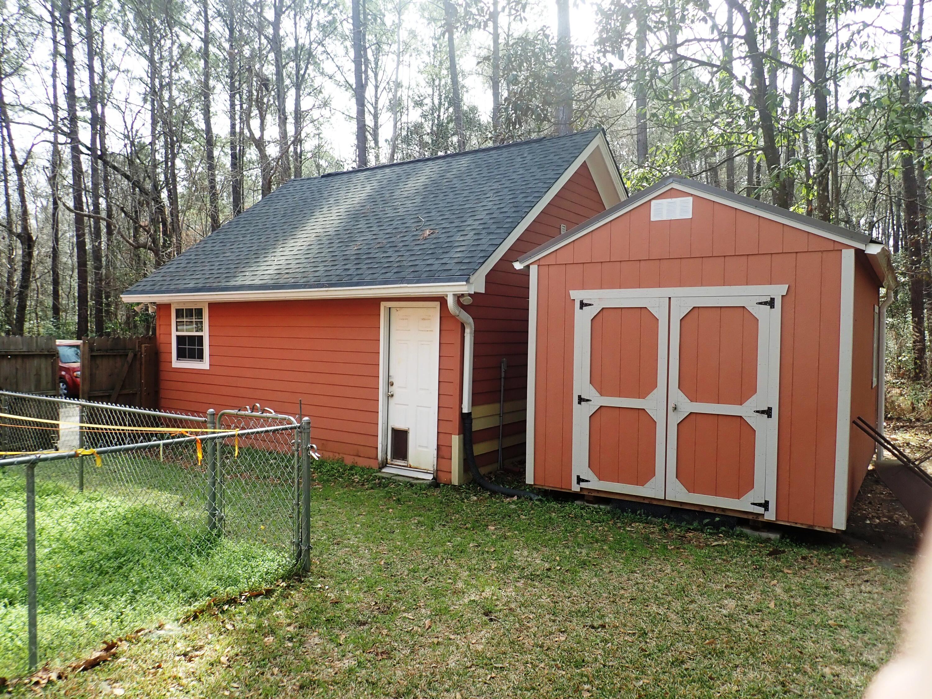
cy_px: 350
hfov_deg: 69.4
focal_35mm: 25
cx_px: 466
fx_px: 673
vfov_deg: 54.9
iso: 100
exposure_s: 1/320
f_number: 2.8
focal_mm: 4.5
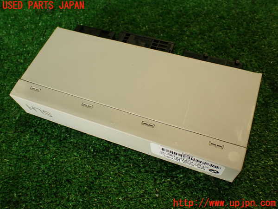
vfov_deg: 44.2
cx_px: 139
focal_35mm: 32
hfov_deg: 56.8
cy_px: 104
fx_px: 257
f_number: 2.4
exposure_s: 1/60
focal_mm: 5.79
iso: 160
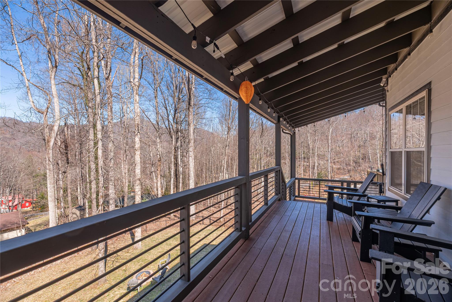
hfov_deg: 104.2
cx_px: 226
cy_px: 151
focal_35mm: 14
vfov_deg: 81.2
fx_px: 176
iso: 320
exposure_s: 1/4000
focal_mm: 14
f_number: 7.1
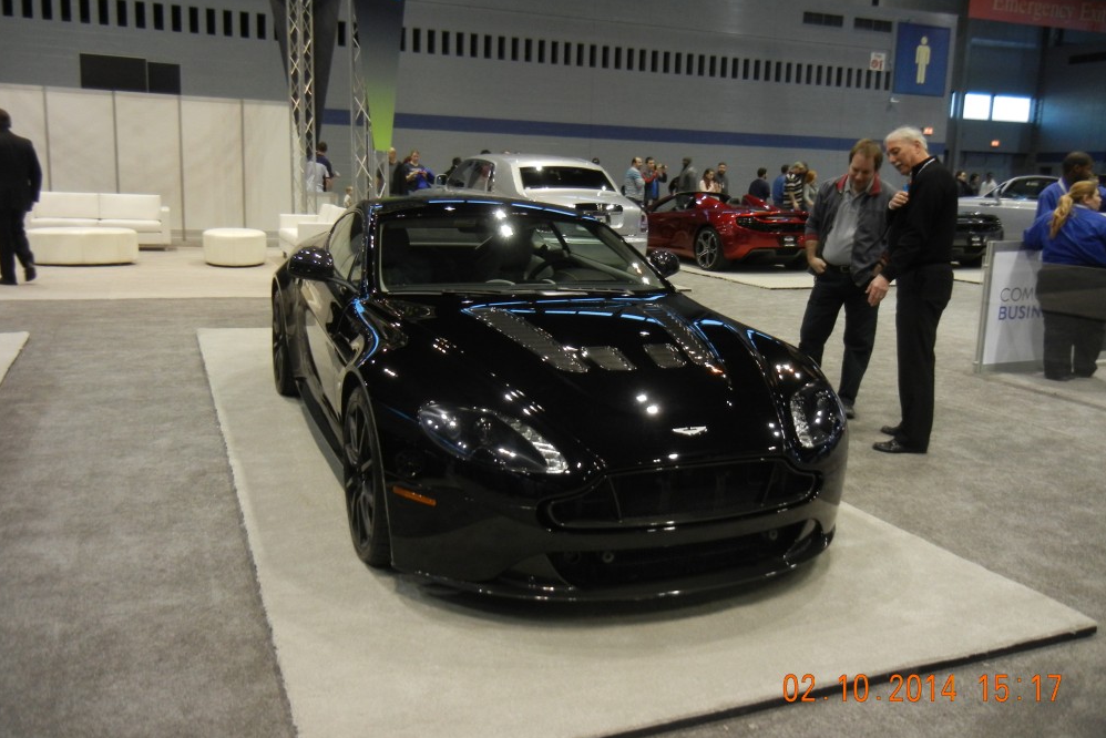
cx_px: 564
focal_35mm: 32
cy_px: 351
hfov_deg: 58.7
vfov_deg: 41.1
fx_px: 983
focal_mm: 5.4
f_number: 3.5
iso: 355
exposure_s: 1/65.1
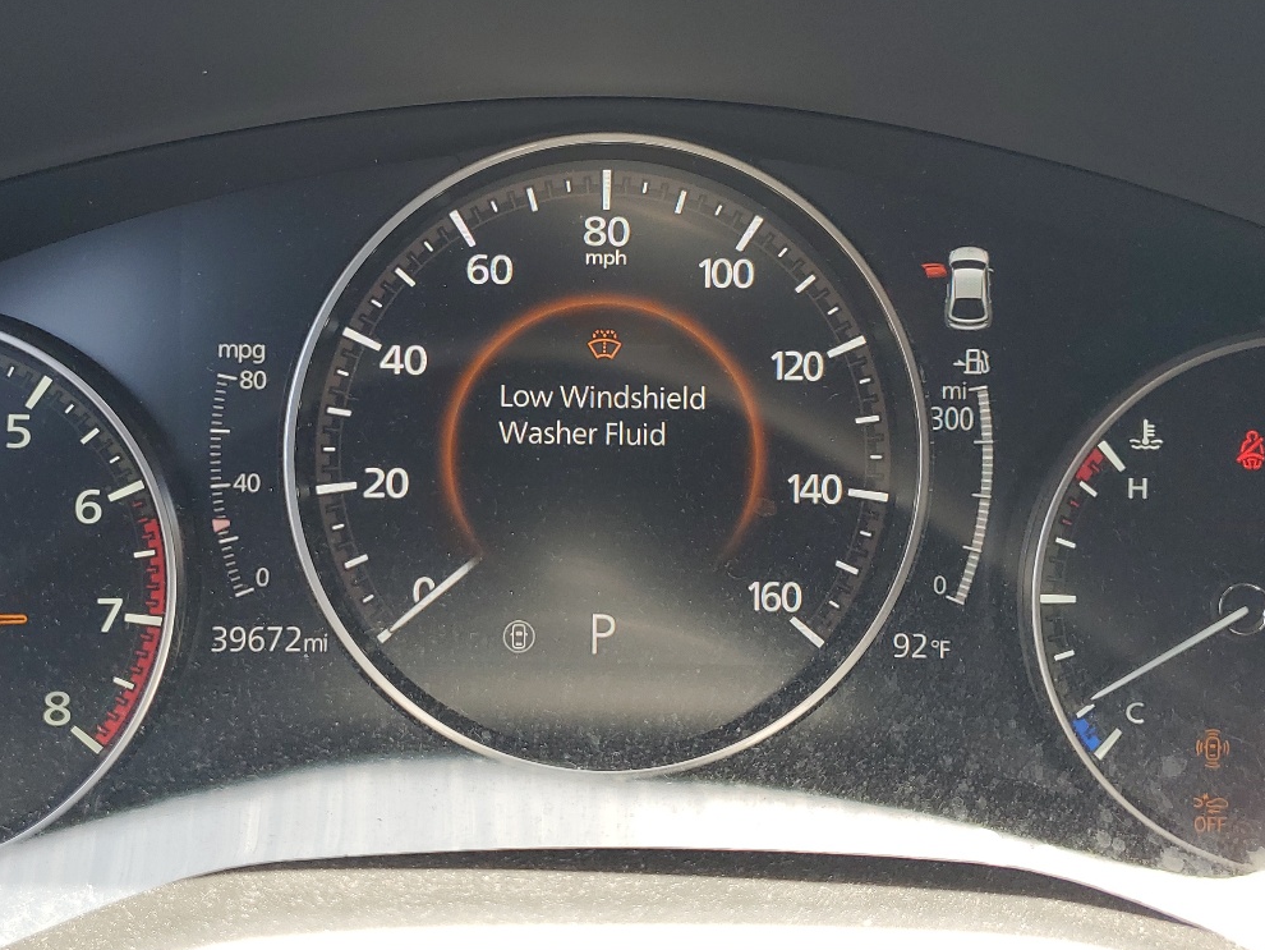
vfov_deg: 34.4
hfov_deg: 44.6
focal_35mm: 42
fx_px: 1535
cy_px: 442
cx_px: 529
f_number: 1.5
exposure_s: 1/135
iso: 50
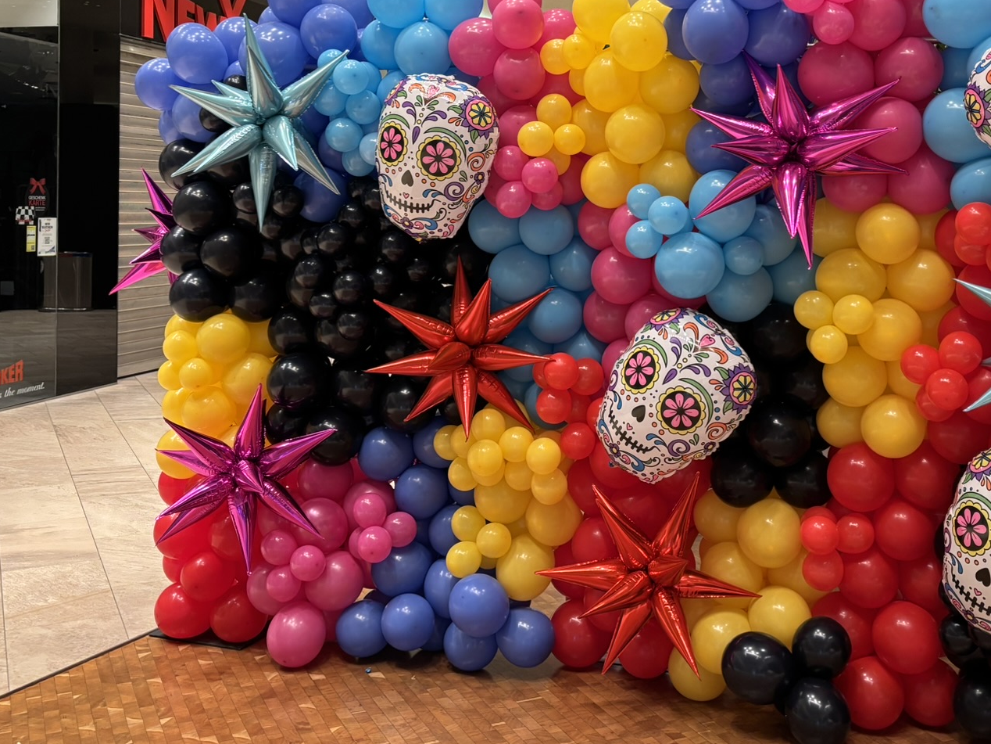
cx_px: 573
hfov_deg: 44.7
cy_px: 170
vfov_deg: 33.5
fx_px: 1202
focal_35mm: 42
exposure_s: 1/50
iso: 200
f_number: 1.6
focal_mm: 5.96
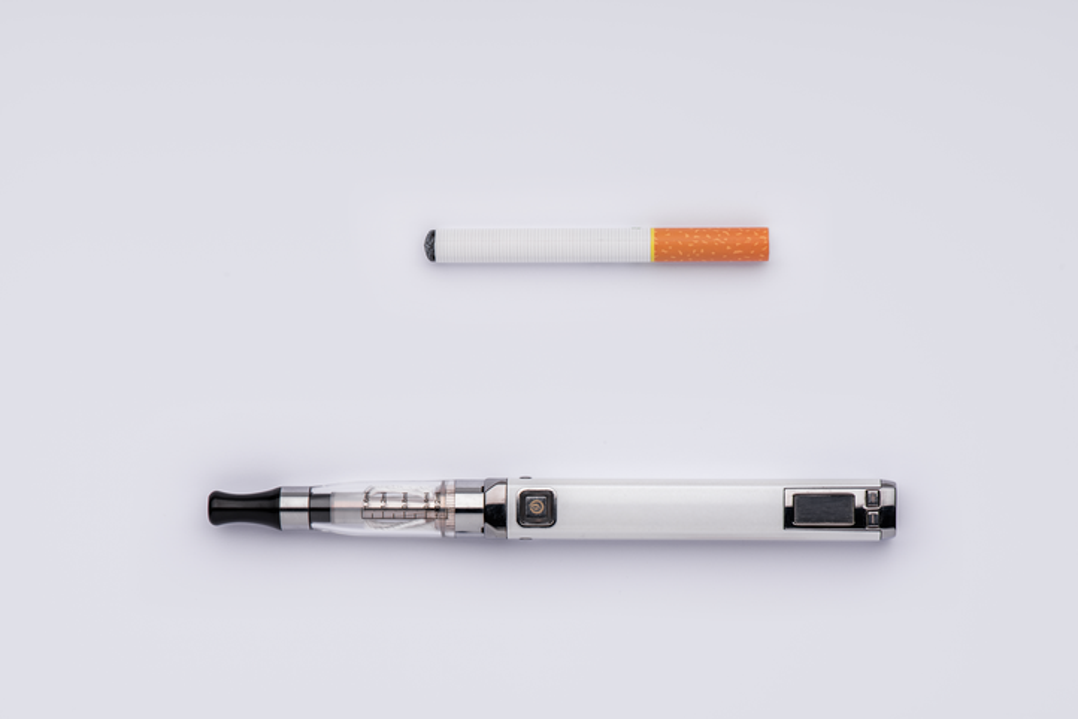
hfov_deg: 19.4
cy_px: 360
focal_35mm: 105
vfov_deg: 13.1
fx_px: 3145
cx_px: 539
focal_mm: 105
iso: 50
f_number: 11
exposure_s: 1/160
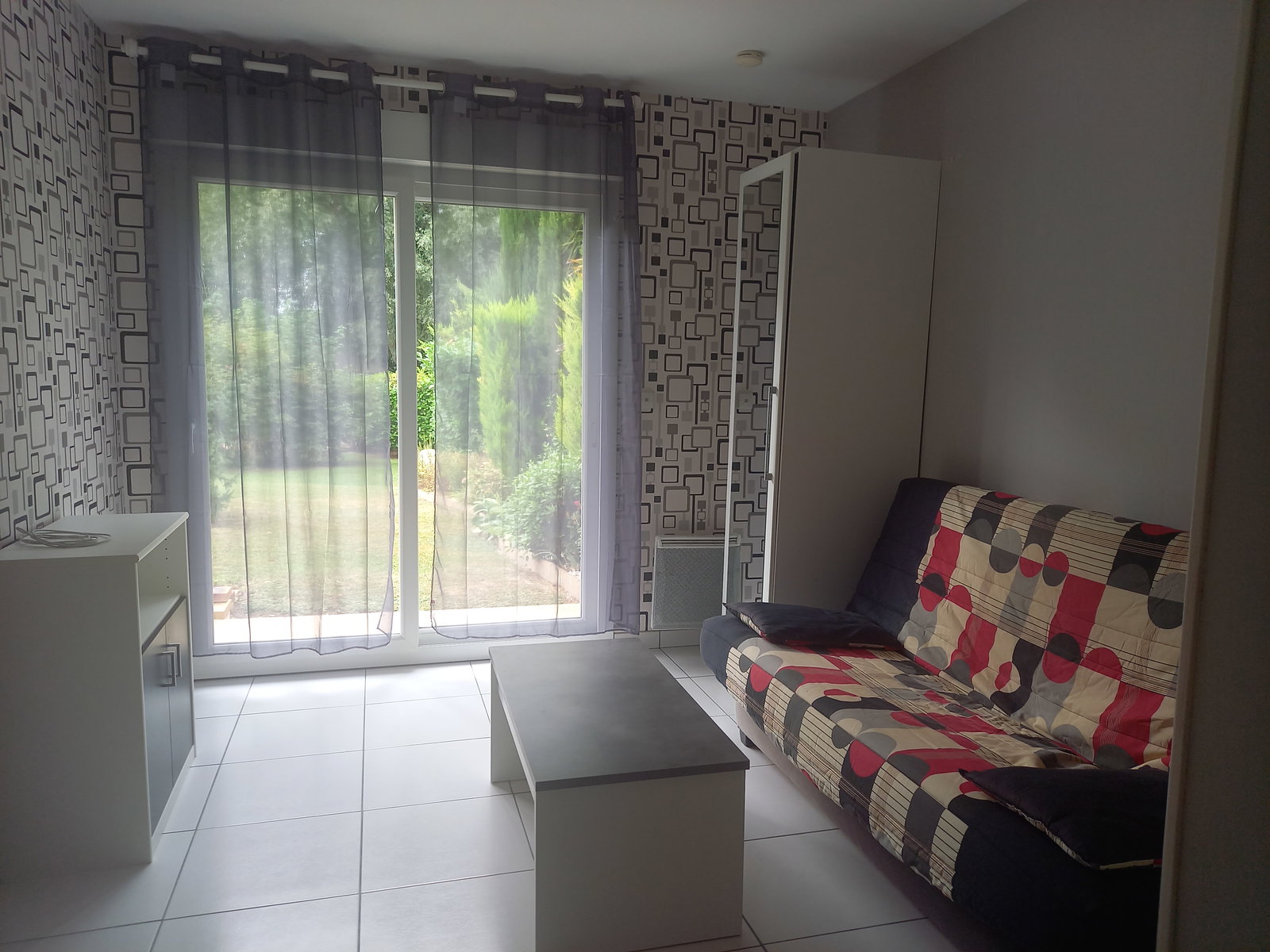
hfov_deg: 69.4
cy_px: 476
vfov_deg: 54.9
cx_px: 635
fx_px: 917
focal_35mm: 25
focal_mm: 4.65
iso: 80
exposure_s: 1/50
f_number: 1.8
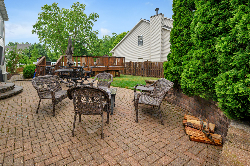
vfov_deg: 70.3
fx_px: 118
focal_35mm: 17
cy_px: 79
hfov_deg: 92.5
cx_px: 104
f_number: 8
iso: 400
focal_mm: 14
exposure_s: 1/100
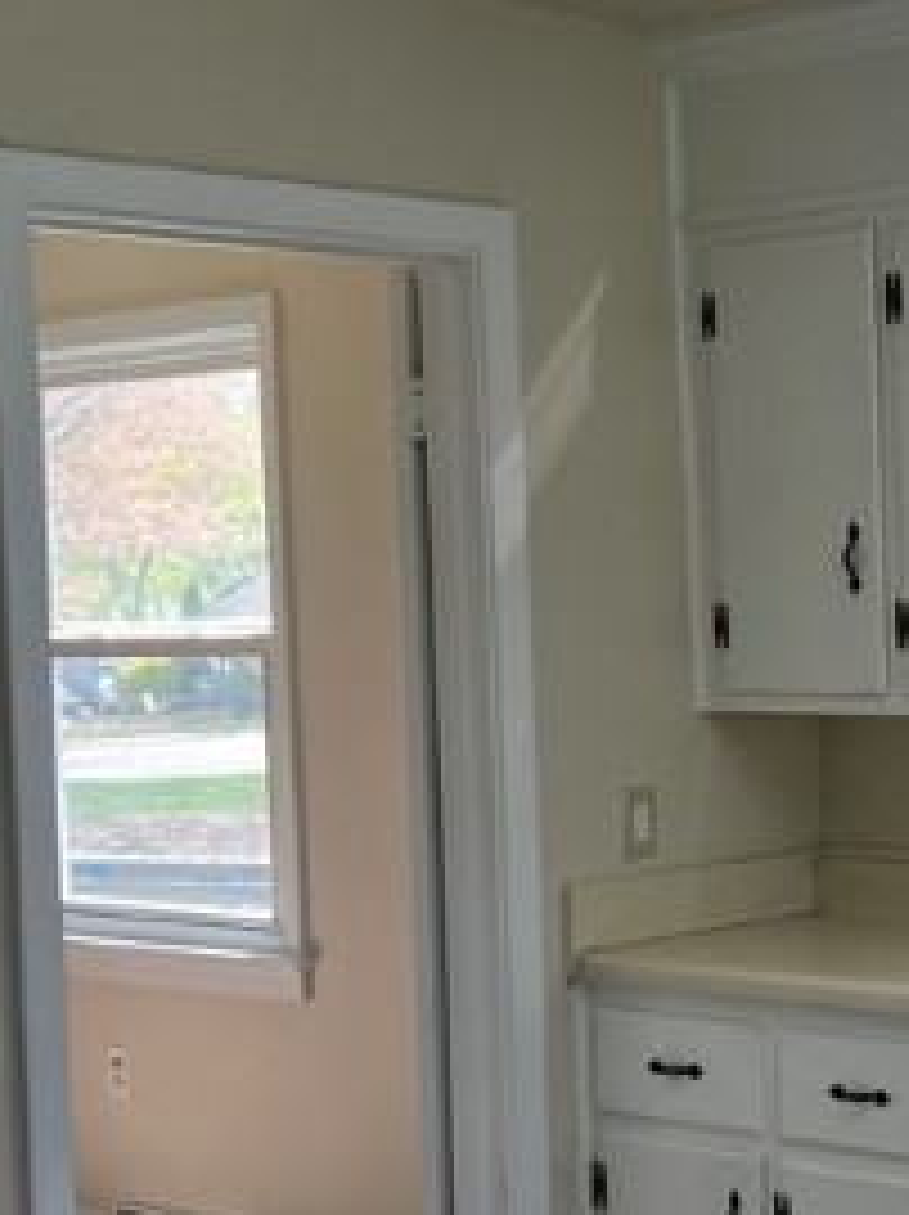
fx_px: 2595
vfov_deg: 26.2
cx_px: 927
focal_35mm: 74
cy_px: 792
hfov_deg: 19.3
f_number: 1.5
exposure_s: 1/153
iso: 40
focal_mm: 5.7
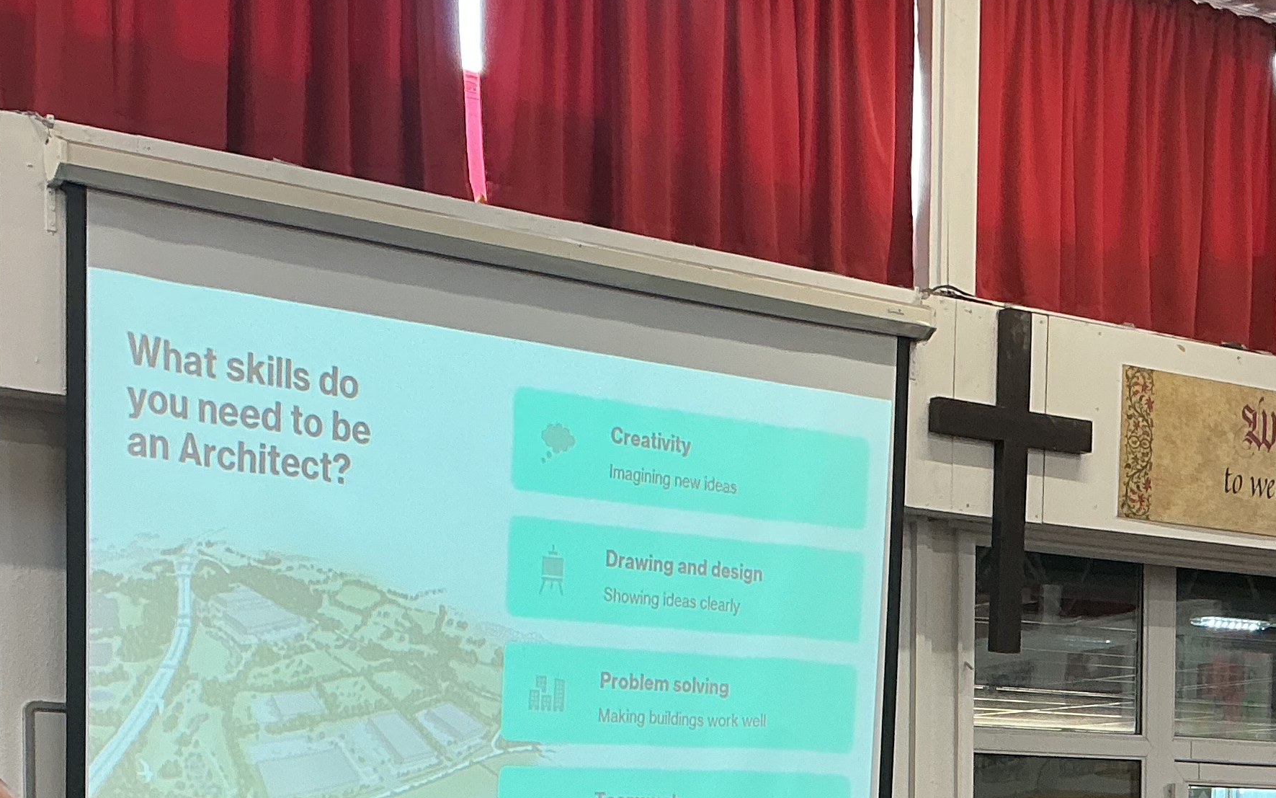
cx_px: 828
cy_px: 1001
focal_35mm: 70
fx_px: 2434
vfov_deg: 17.6
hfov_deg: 29.2
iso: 50
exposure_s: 1/50
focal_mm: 3
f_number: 1.8
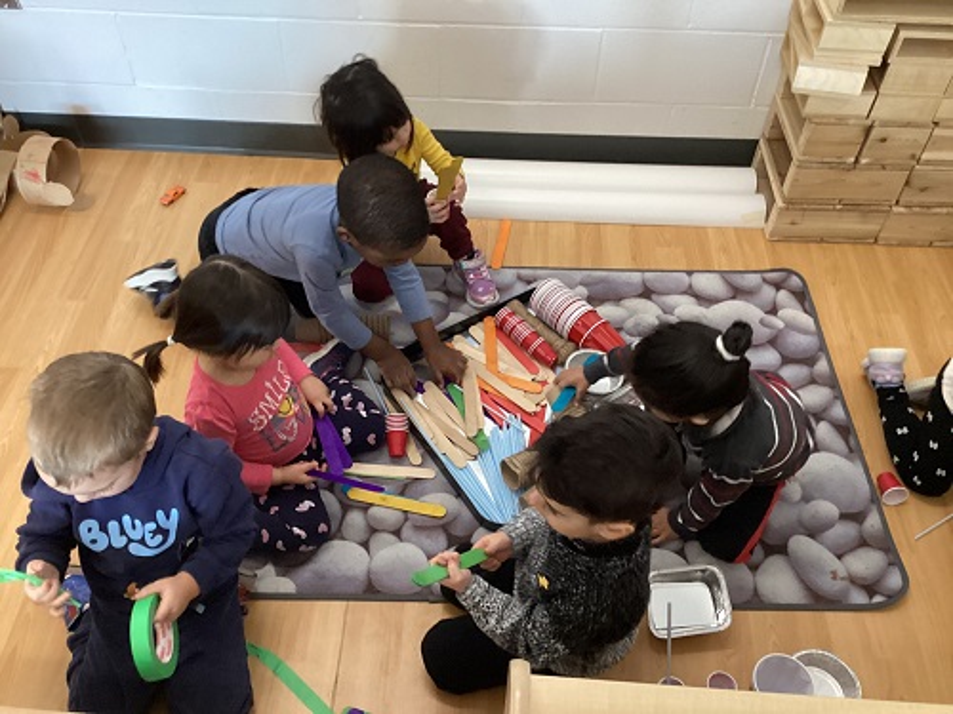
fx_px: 853
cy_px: 357
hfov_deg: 58.4
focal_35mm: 31
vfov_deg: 45.4
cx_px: 476
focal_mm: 3.3
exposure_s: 1/30
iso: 500
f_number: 2.4
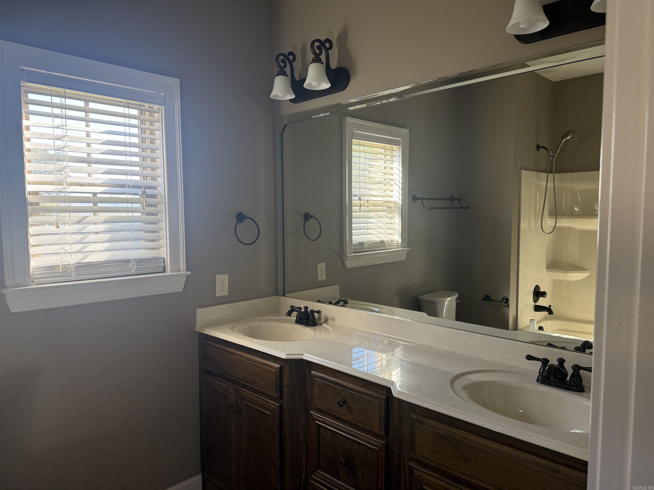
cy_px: 245
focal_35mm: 24
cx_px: 327
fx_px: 453
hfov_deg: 71.6
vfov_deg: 56.8
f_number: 1.78
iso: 200
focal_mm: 6.76
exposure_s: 1/193
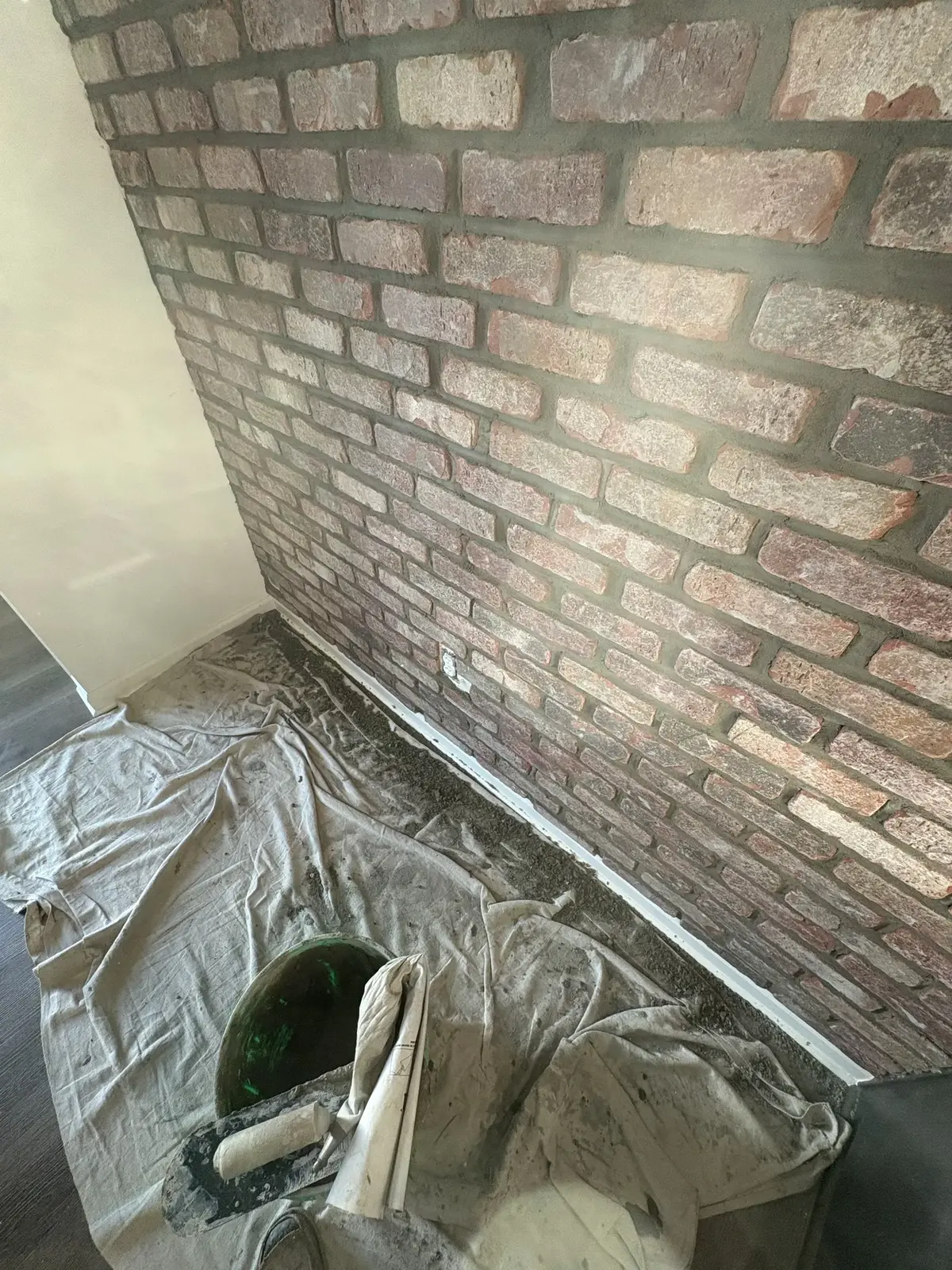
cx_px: 476
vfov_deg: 102.1
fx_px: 513
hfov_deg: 85.7
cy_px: 635
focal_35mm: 14
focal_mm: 2.22
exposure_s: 1/99
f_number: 2.2
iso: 160
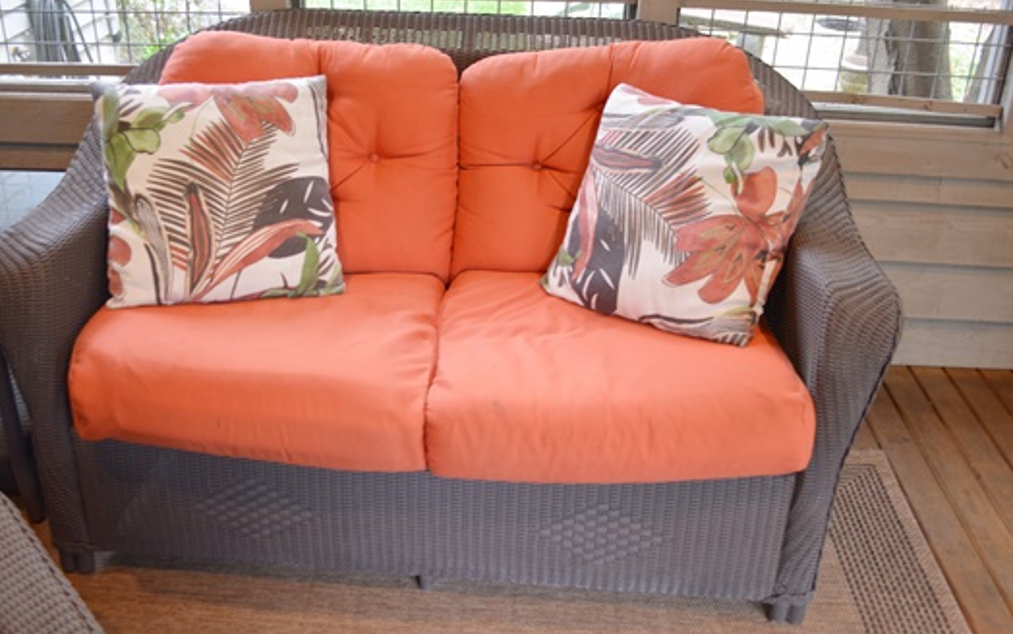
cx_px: 476
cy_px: 298
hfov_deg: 55.3
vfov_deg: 36.3
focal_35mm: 35
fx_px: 967
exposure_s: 1/40
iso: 800
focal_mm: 20
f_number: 3.8
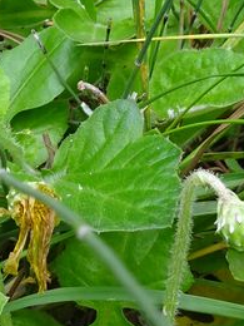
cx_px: -81
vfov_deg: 16.0
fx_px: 1156
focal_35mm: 123
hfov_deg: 11.7
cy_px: 122
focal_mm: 4.1
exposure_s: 1/80
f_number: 3.5
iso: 80
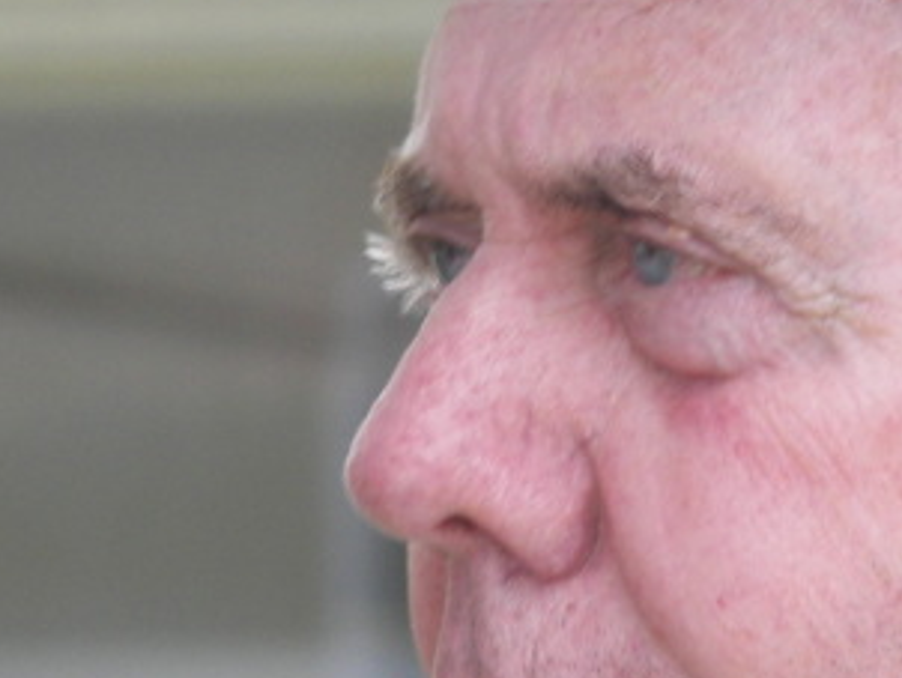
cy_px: 342
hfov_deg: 2.4
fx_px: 21749
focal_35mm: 834
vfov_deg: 1.8
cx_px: 723
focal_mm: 46.4
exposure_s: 1/60
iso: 50
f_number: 3.6
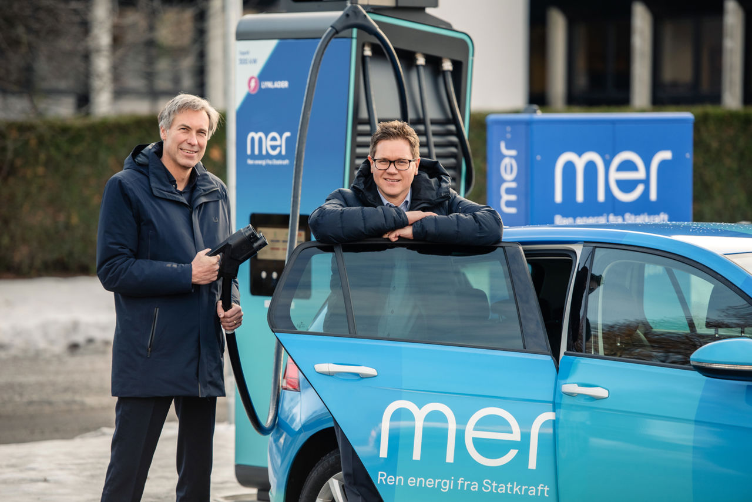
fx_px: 3552
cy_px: 251
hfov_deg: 12.1
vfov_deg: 8.1
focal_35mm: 170
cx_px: 376
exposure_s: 1/1000
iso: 800
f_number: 3.5
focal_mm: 170
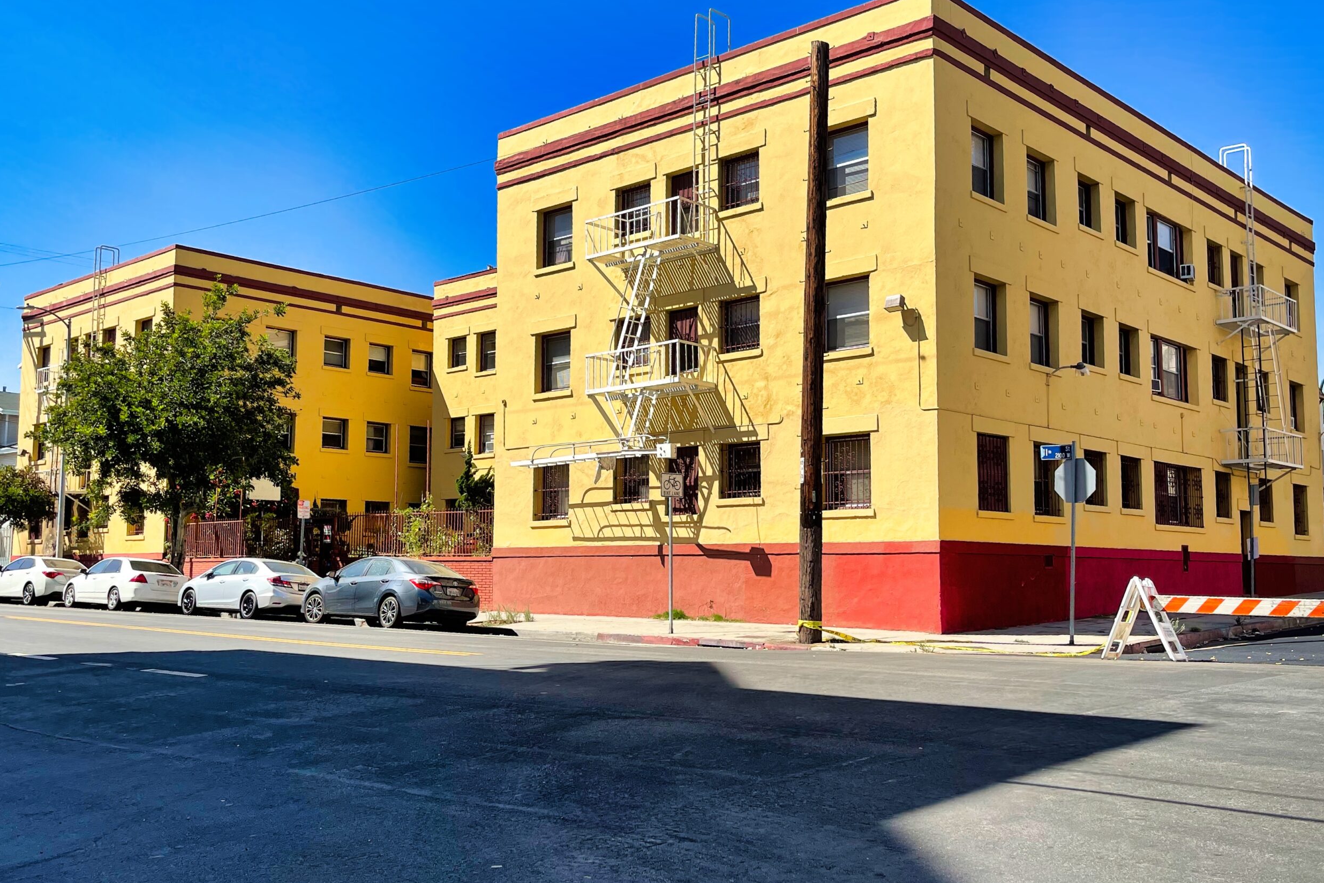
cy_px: 410
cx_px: 667
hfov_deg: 65.5
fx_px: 1030
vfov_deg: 46.4
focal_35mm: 28
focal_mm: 5.1
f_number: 1.6
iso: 32
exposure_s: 1/3257
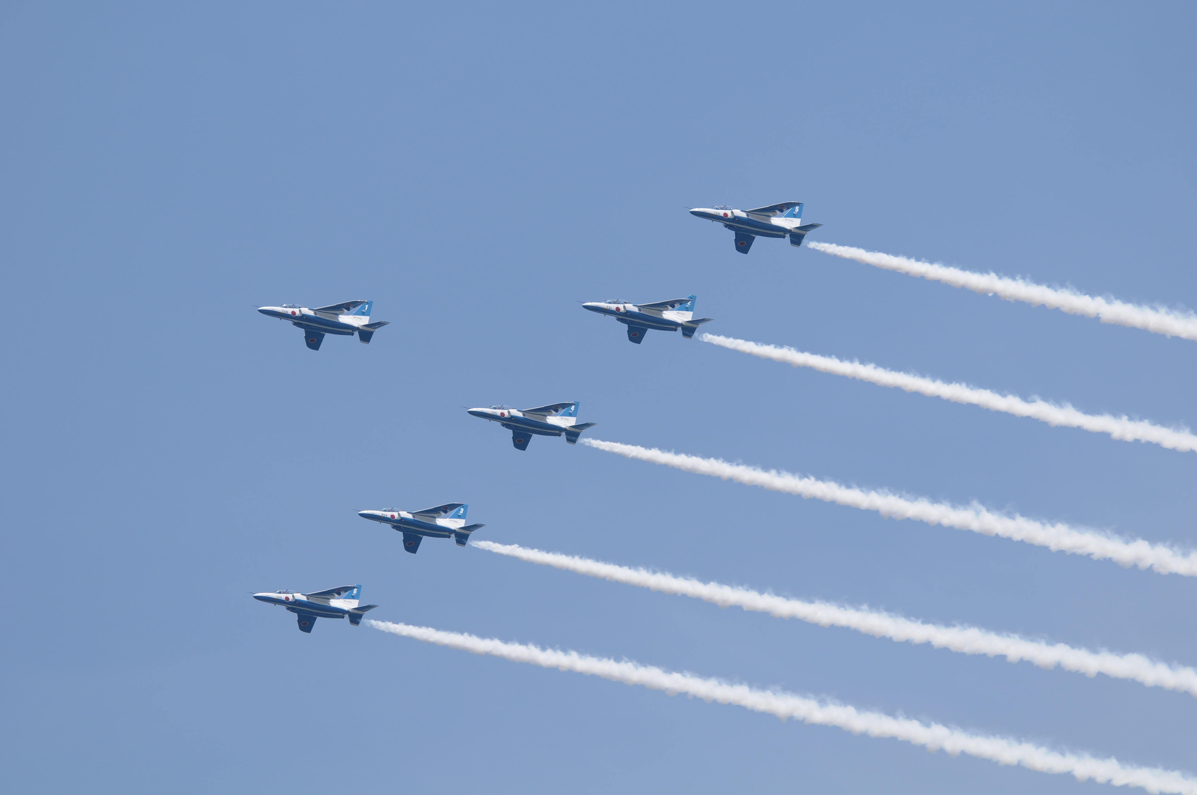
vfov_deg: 5.4
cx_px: 598
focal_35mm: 255
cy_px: 398
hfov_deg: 8.1
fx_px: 8468
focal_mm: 170
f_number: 6.3
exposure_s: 1/1250
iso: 200
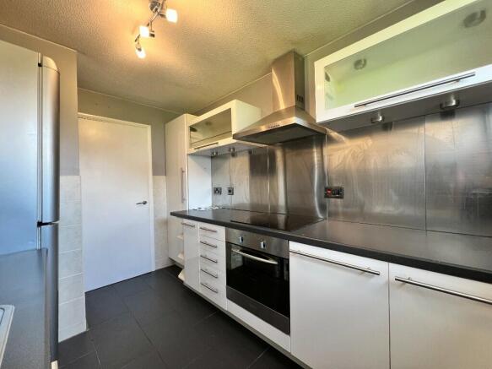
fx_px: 185
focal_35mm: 13
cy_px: 184
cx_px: 246
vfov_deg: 89.9
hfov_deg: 106.2
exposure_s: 1/100
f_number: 1.8
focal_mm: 1.57
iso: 200
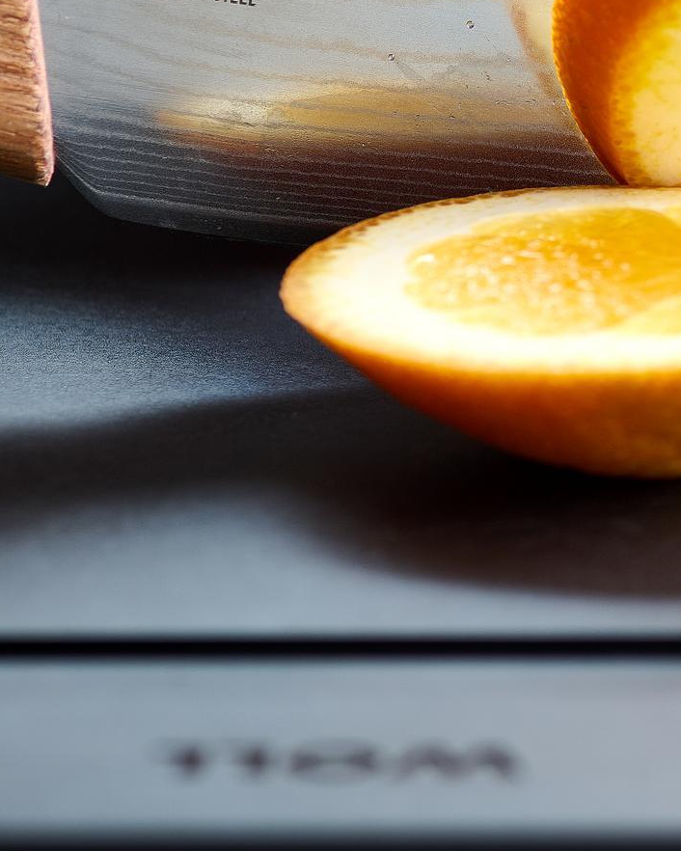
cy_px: 102
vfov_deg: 5.8
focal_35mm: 335
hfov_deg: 4.6
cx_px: 1244
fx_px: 8437
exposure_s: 1/250
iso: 100
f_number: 9
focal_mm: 105
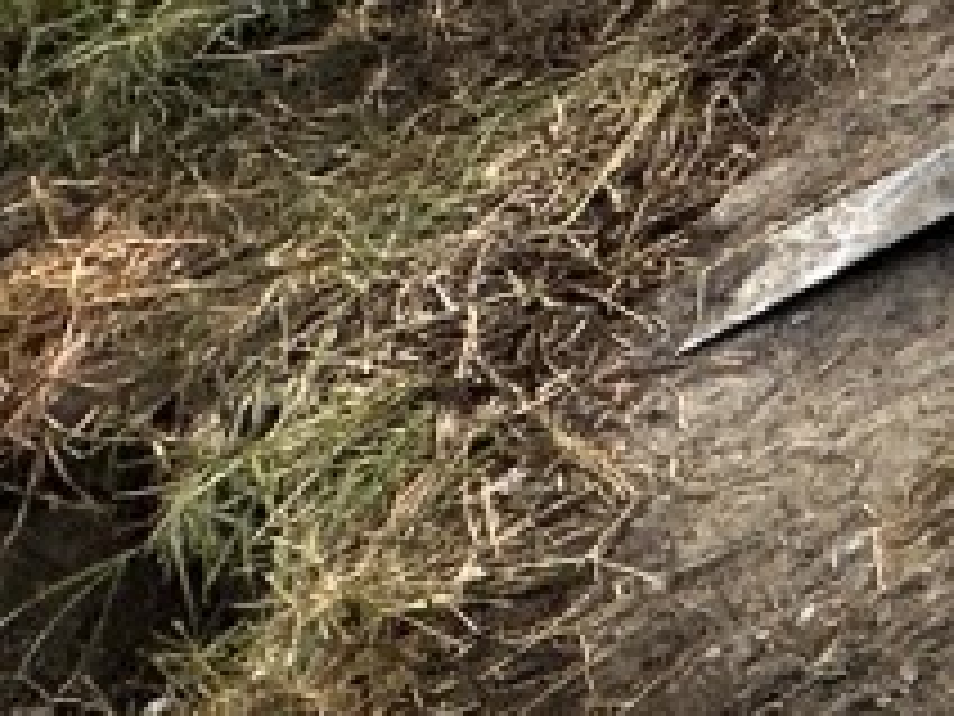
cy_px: -567
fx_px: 2618
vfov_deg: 13.9
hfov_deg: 12.8
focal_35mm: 95
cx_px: 2565
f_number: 2.2
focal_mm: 2.22
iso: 40
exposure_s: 1/99
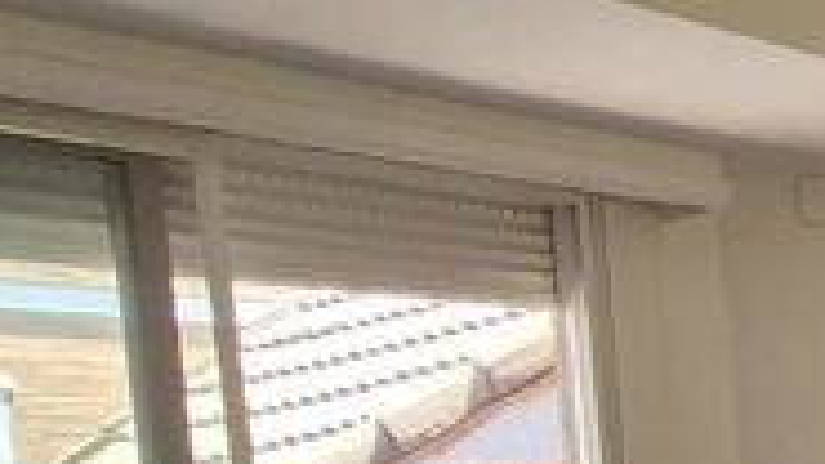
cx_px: 1494
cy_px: 669
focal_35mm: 65
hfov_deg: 21.2
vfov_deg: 17.0
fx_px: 1422
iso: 250
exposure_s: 1/359
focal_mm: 2.2
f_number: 2.2
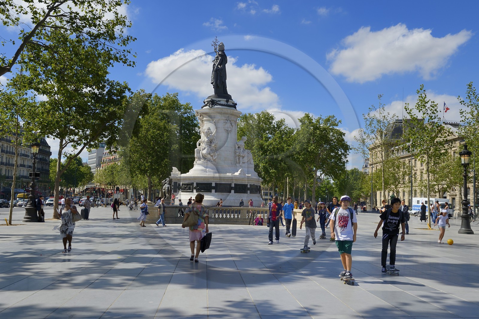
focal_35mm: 35
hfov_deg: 54.4
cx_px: 240
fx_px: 466
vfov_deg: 37.8
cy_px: 160
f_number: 8
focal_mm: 35
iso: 100
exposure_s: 1/320
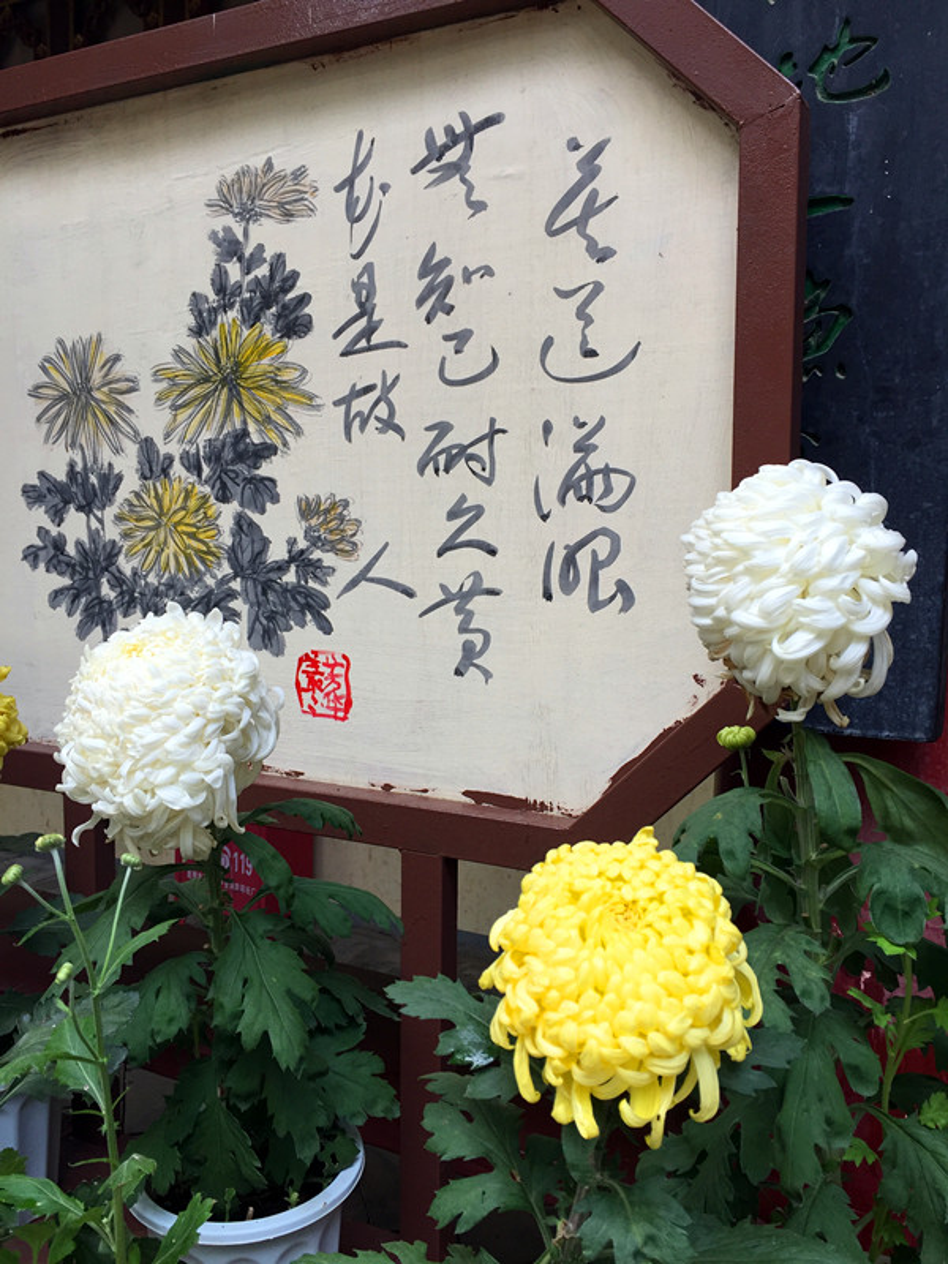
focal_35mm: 29
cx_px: 474
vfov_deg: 61.7
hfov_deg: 48.2
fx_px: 1059
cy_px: 632
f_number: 2.2
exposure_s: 1/110
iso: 32
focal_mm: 4.15
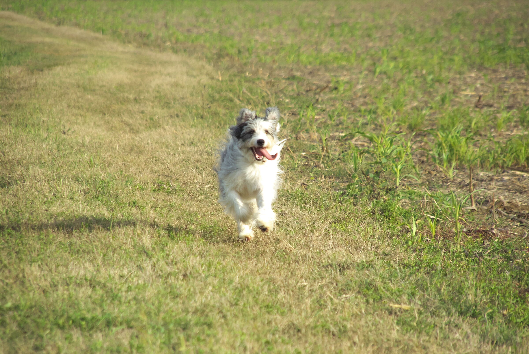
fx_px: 4413
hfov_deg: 6.9
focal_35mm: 300
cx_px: 264
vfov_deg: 4.6
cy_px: 177
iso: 1600
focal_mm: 200
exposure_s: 1/4000
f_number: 6.3
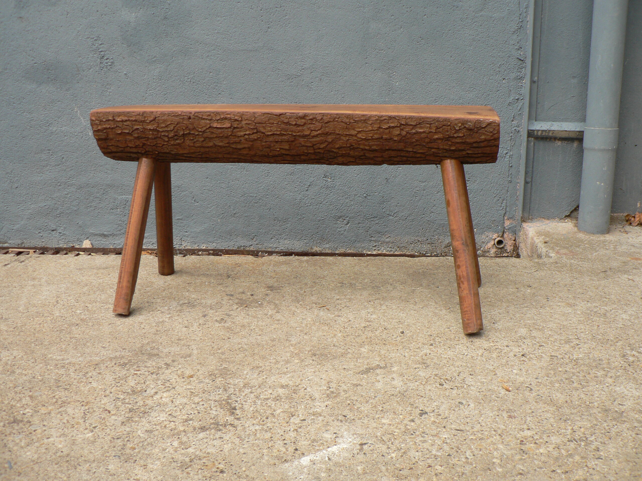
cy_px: 240
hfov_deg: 51.4
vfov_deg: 39.7
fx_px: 668
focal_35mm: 36
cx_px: 321
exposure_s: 1/80
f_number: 2.8
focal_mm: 6
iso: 80
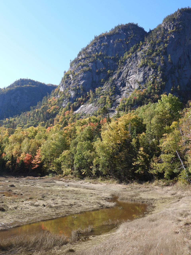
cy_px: 128
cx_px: 96
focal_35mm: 33
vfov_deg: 55.4
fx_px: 243
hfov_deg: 42.9
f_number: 3.2
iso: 100
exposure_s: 1/640
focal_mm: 5.9
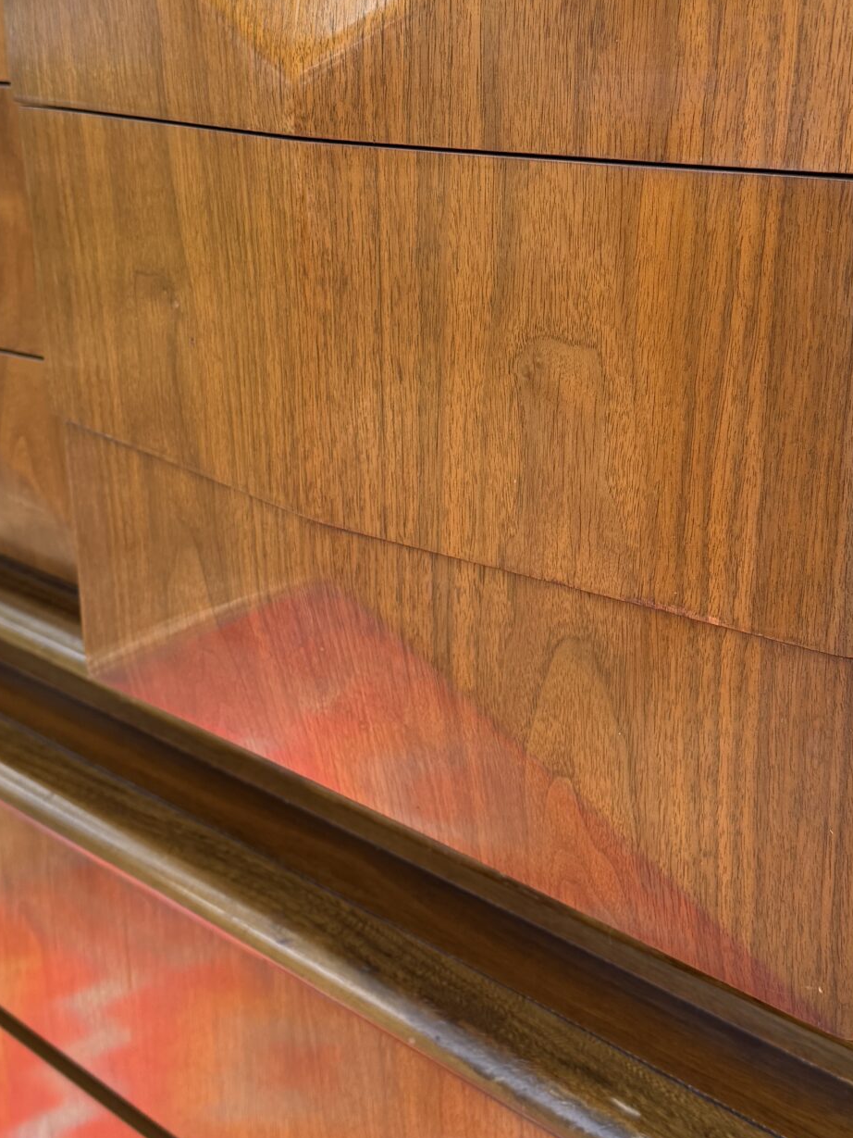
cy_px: 455
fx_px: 1643
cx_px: 492
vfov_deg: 38.0
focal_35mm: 50
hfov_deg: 29.1
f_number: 1.78
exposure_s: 1/521
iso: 100
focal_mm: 6.76
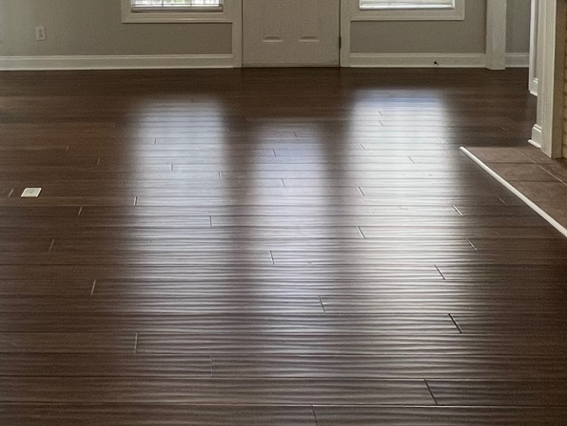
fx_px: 721
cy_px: -11
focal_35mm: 44
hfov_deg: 41.9
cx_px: 158
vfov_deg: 30.3
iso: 125
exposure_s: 1/120
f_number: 1.8
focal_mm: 1.57
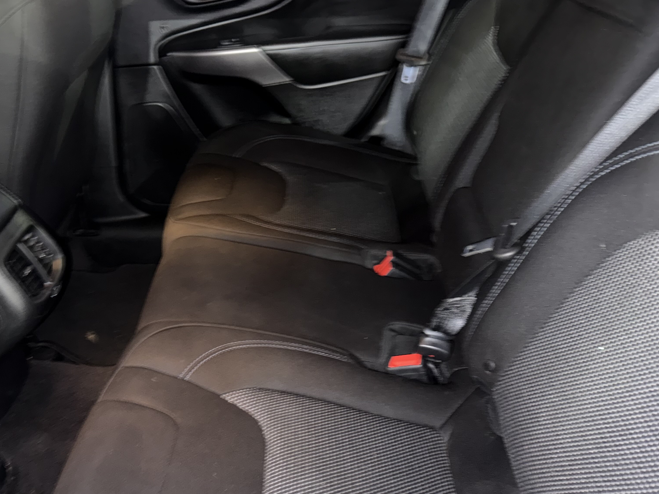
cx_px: 253
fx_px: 609
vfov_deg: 43.8
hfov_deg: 56.2
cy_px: 314
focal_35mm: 32
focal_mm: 6.76
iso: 320
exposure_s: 1/4
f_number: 1.78
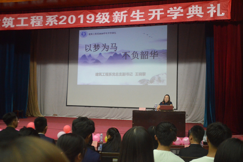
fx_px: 283
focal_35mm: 42
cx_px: 122
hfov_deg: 46.4
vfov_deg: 31.9
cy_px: 81
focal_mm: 28
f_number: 5
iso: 3200
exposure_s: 1/100
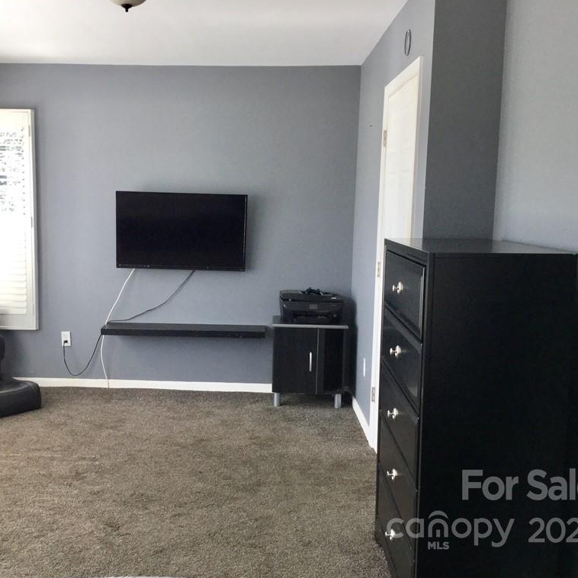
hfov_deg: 44.6
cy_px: 287
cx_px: 225
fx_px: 699
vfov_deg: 44.9
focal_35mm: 37
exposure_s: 1/120
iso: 50
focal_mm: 3.3
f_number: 2.4
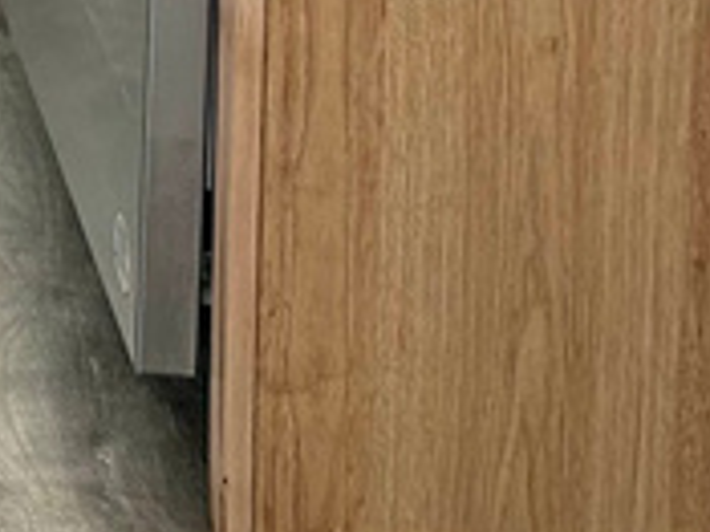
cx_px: -795
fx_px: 3115
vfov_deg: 8.5
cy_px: -914
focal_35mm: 152
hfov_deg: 11.5
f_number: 1.5
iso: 64
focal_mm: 5.7
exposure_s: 1/121
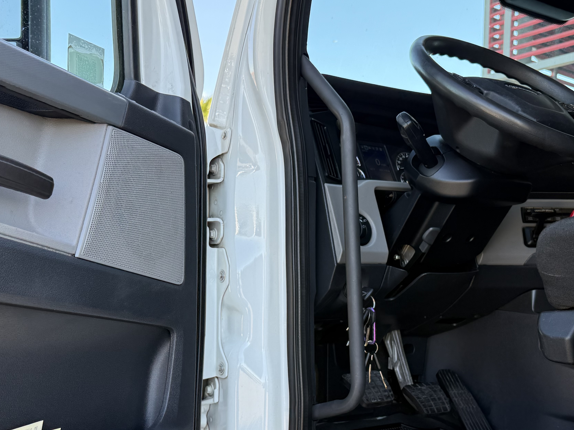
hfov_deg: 45.8
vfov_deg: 34.7
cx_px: 288
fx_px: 680
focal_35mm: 41
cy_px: 302
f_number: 1.78
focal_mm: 6.76
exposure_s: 1/262
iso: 100
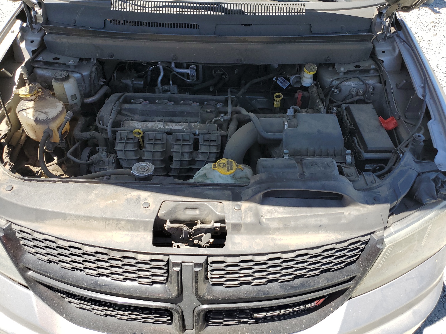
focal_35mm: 26
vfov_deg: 53.1
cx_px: 223
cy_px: 167
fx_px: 335
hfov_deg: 67.3
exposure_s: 1/1000
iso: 50
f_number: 1.5
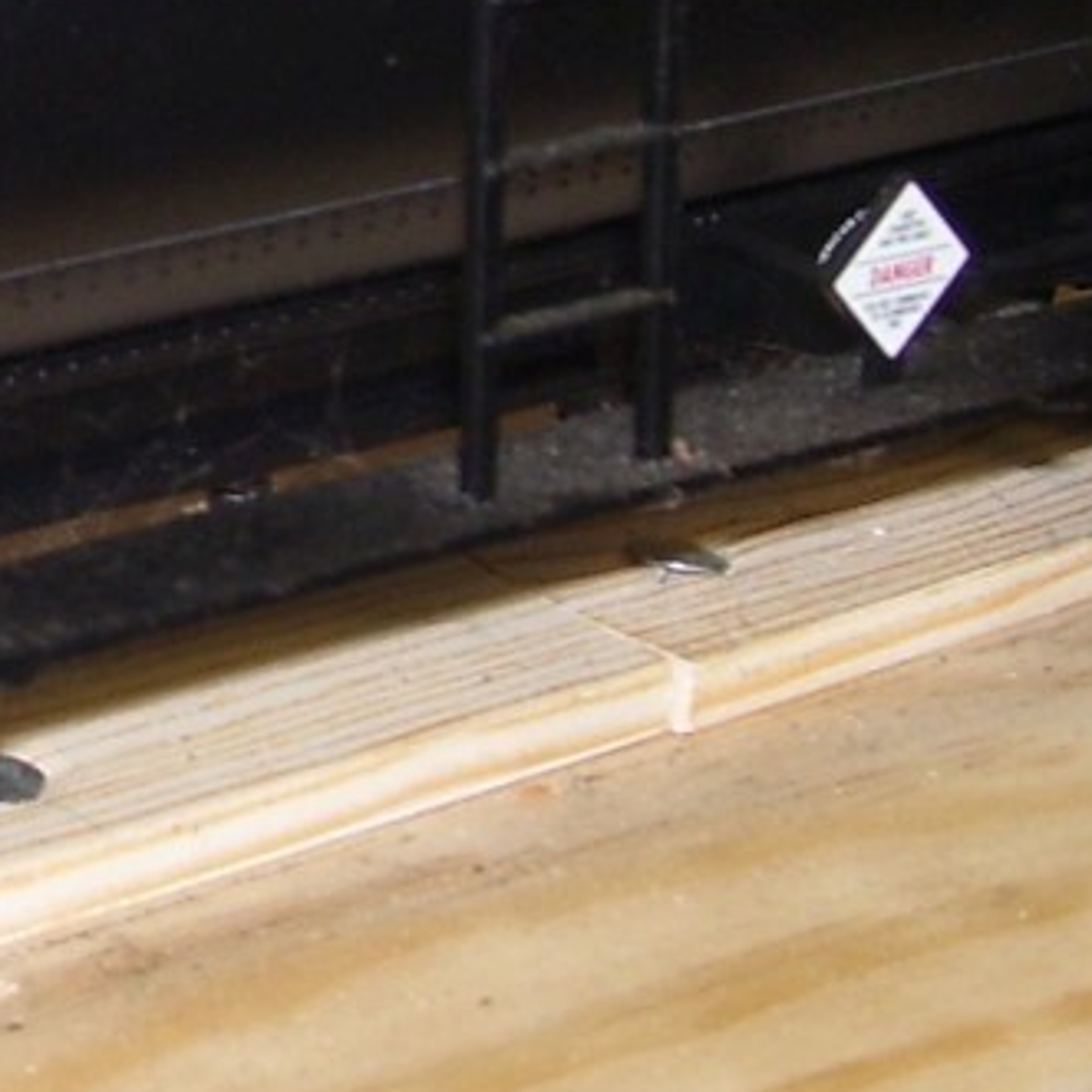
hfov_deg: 10.8
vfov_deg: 11.0
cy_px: 139
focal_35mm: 158
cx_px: -356
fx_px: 5639
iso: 80
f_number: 2.7
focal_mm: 6
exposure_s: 1/60
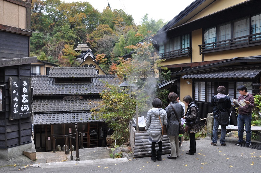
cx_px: 130
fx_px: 195
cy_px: 86
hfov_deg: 67.5
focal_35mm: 27
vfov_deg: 47.8
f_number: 11
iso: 200
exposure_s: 1/13
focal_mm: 18
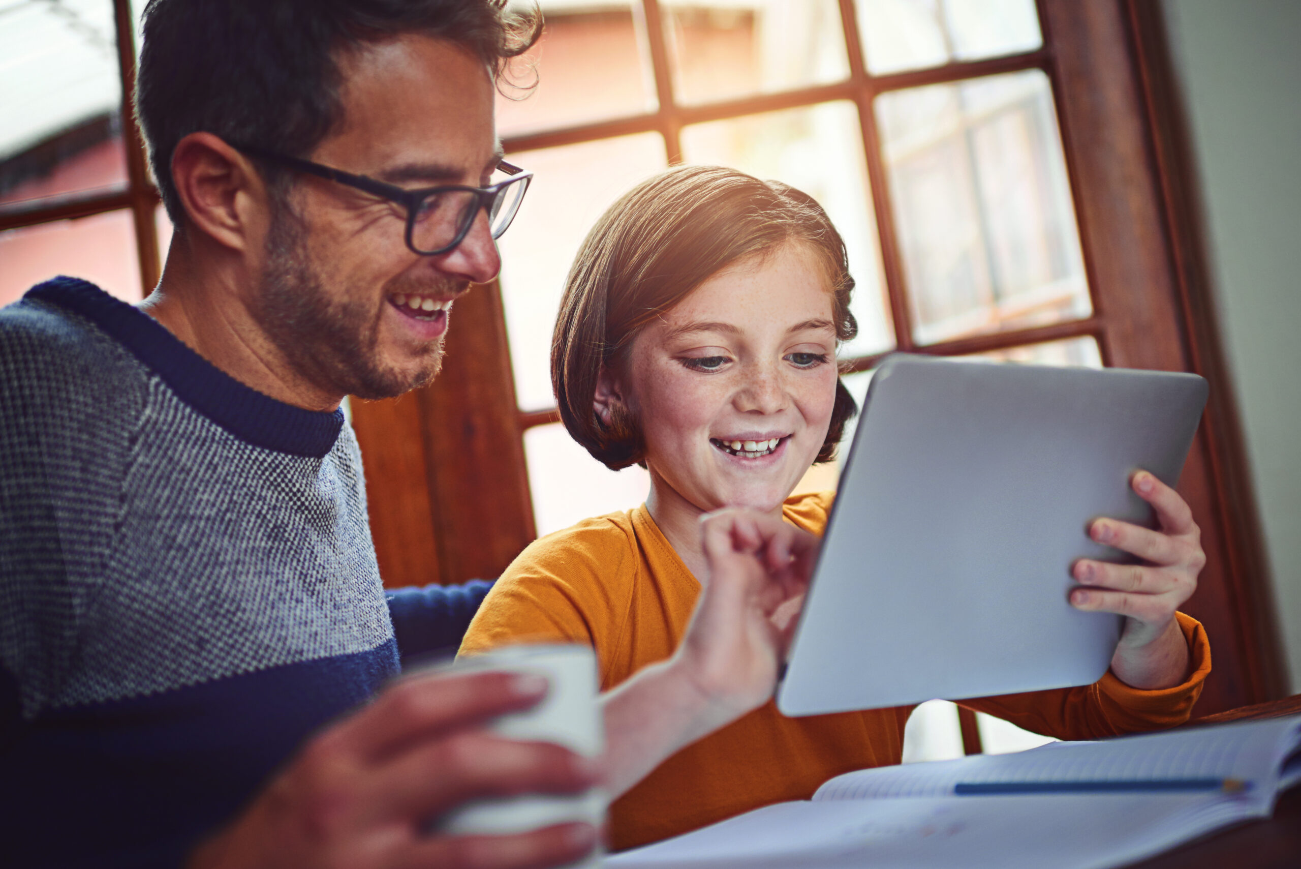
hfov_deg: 54.4
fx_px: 1265
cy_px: 434
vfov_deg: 37.9
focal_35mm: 35
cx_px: 650
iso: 400
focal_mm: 35
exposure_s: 1/160
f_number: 1.8
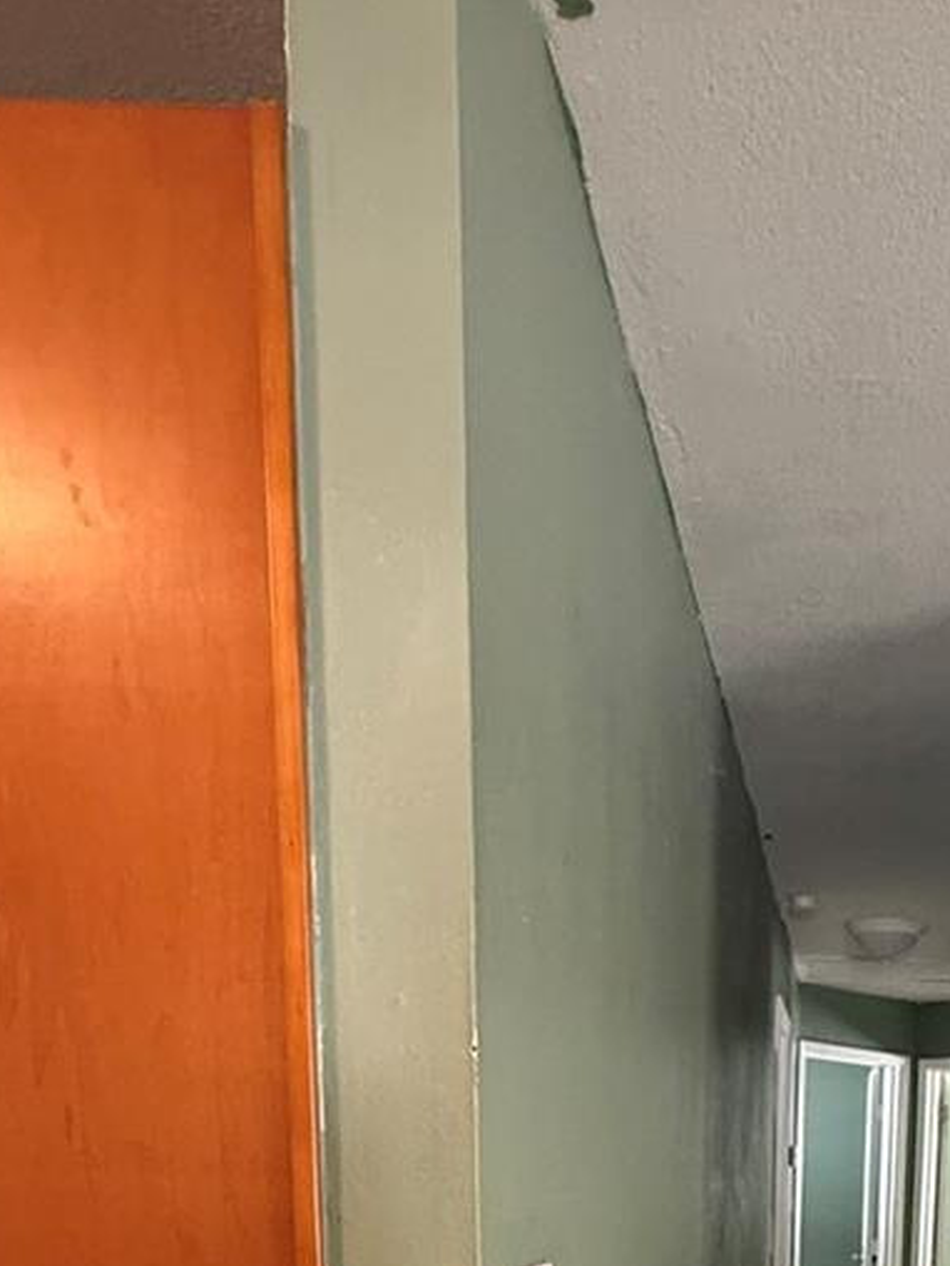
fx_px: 1207
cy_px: 1363
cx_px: 846
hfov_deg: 40.0
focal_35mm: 33
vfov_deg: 43.9
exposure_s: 1/60
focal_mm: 2.22
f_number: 2.2
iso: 320
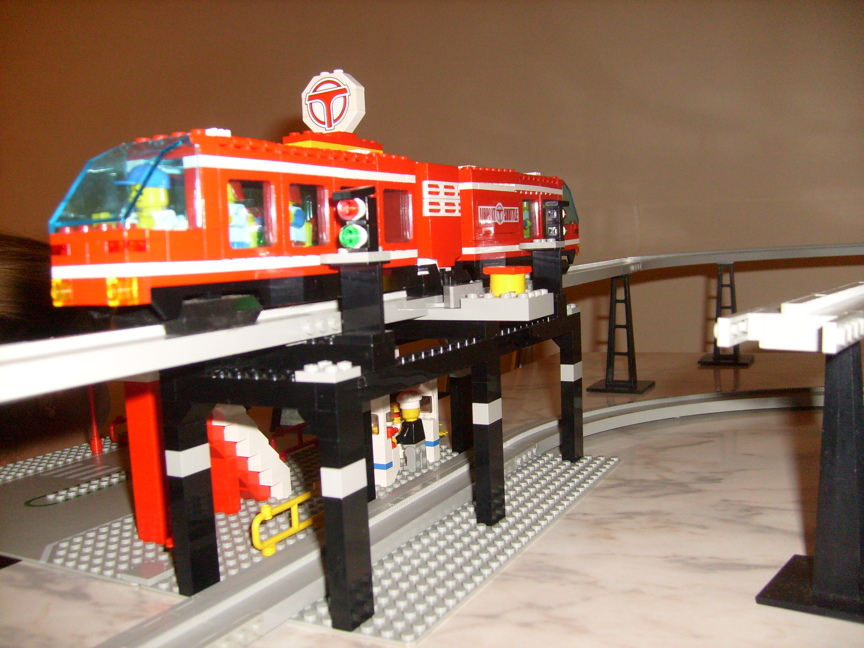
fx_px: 874
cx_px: 432
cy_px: 324
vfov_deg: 40.7
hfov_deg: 52.6
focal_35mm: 35
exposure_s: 1/45
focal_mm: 5.8
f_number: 2.8
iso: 100
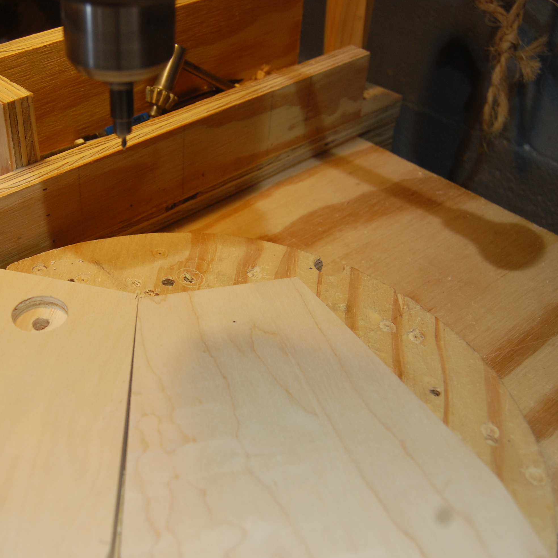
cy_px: 282
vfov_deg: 39.2
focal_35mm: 43
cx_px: 150
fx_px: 784
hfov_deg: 38.3
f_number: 4
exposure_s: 1/60
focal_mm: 22
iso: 400
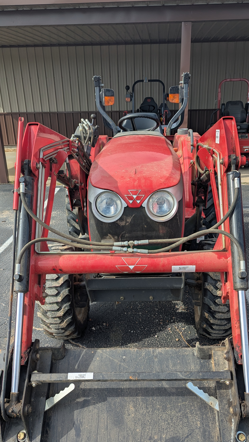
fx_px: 376
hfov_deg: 36.7
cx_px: 135
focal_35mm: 32
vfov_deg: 60.8
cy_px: 251
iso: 41
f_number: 1.85
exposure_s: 1/1230
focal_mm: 6.81
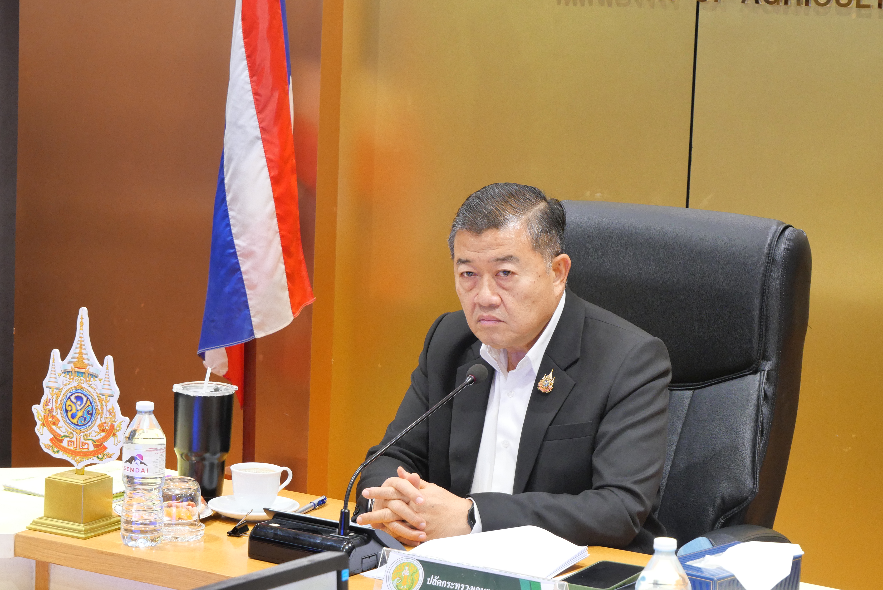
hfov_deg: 21.0
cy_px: 295
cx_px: 442
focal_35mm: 97
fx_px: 2381
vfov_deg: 14.1
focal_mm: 47
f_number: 5.6
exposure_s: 1/13
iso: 1000
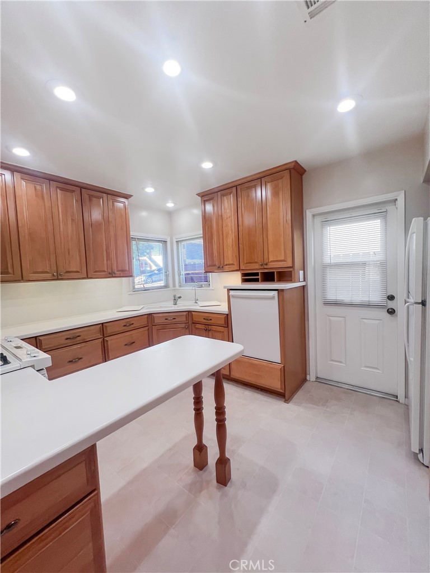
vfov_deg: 106.2
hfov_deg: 89.9
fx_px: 215
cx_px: 215
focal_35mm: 13
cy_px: 286
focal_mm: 1.57
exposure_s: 1/120
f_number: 1.8
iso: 100
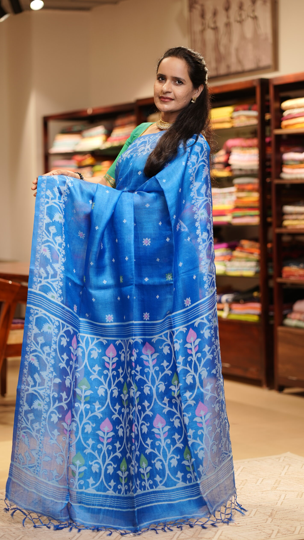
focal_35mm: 90
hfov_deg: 13.4
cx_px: 155
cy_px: 269
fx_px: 1290
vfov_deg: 23.7
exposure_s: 1/100
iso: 200
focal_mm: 85
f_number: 2.2
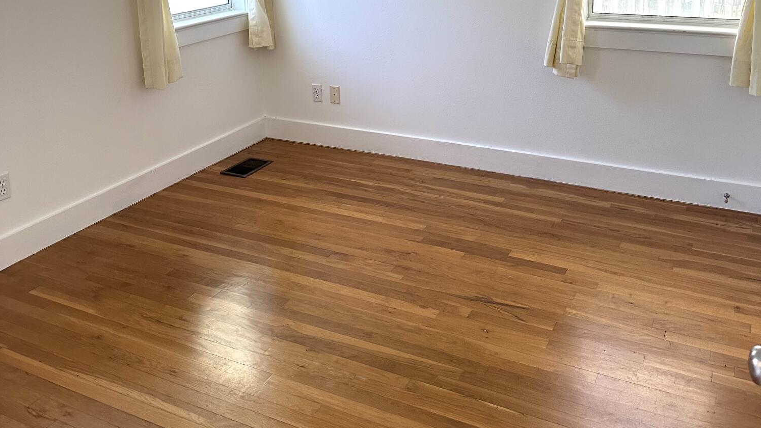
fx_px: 706
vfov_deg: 32.2
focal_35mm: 35
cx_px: 381
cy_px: 51
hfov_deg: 56.6
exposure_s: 1/121
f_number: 1.78
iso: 200
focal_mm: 6.86
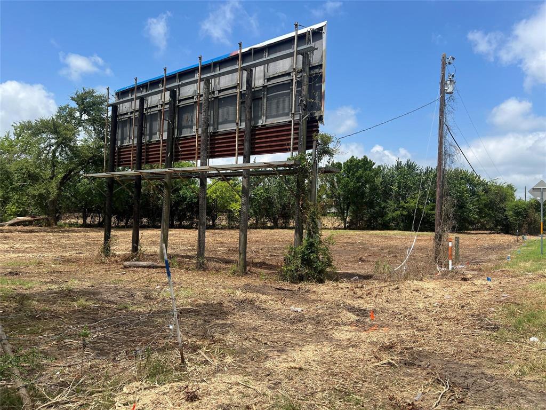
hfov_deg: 67.3
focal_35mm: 26
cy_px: 205
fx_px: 410
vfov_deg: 53.1
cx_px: 273
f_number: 1.5
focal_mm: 5.7
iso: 50
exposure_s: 1/3571
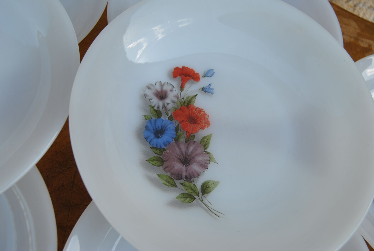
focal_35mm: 36
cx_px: 187
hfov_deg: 53.1
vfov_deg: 37.0
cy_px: 126
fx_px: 374
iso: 100
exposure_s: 1/160
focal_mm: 24
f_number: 6.3
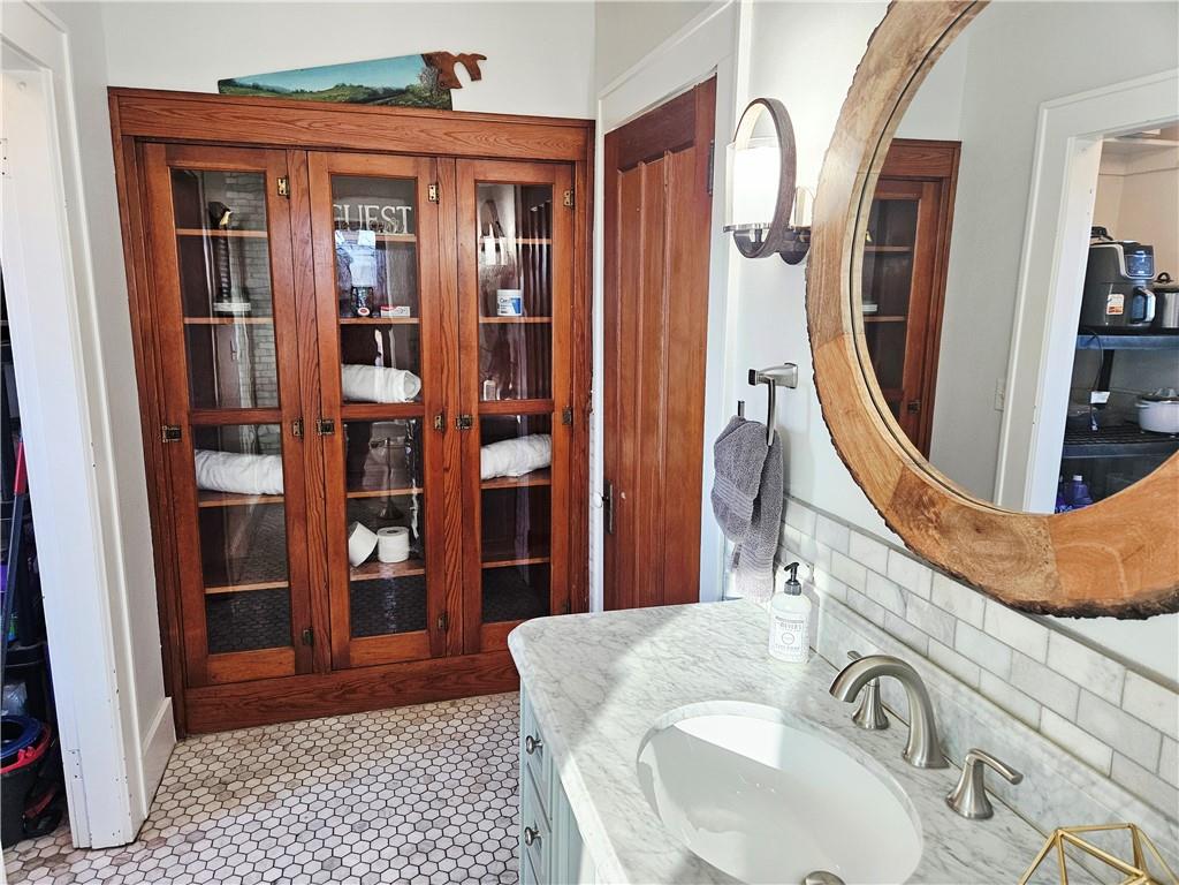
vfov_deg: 58.9
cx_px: 590
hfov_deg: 73.9
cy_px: 442
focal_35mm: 23
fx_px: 783
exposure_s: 1/120
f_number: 1.8
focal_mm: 5.4
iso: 200
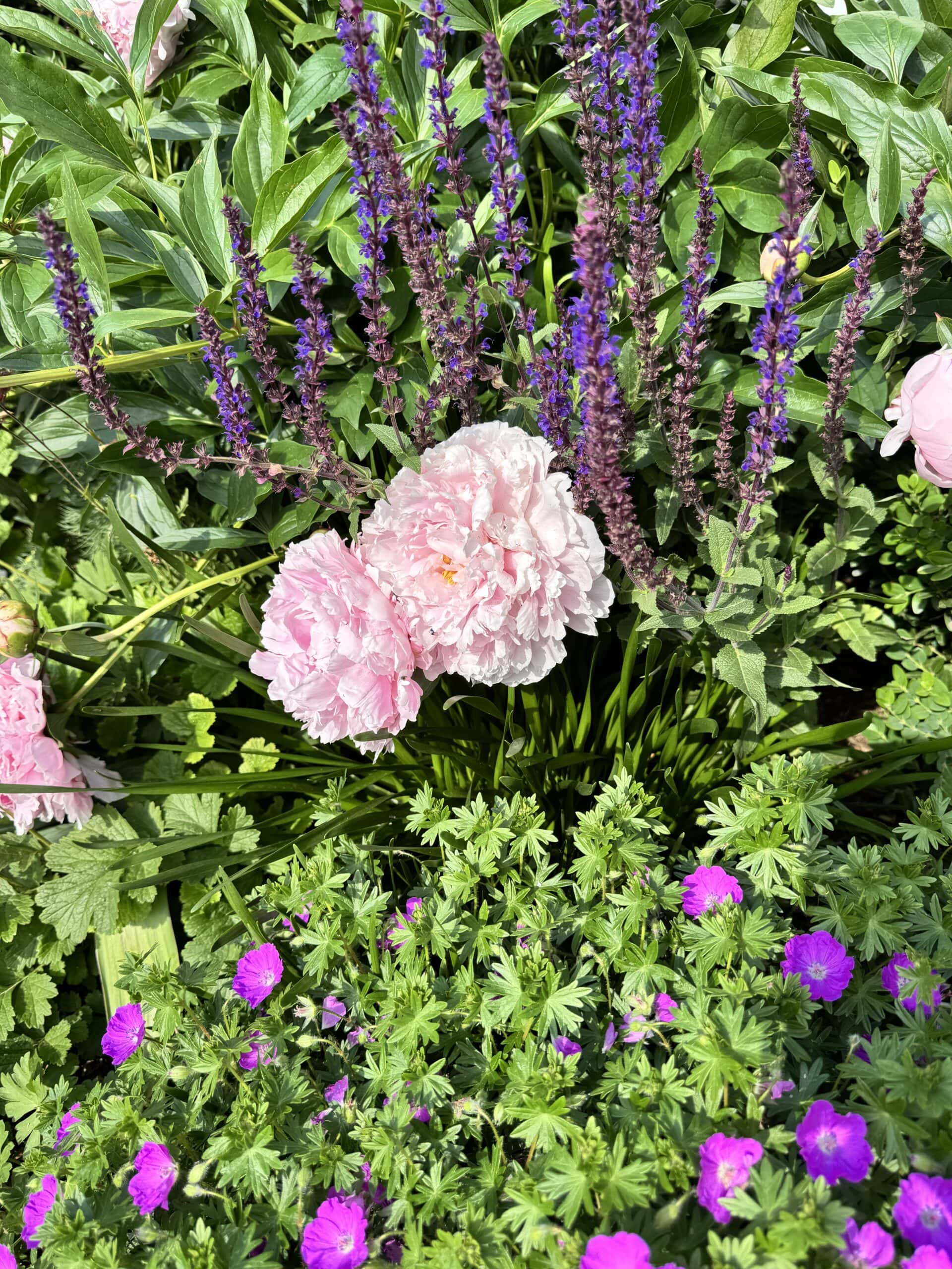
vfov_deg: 71.6
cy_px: 634
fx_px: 880
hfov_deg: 56.8
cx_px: 476
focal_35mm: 24
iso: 80
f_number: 1.78
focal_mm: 6.76
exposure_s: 1/1488
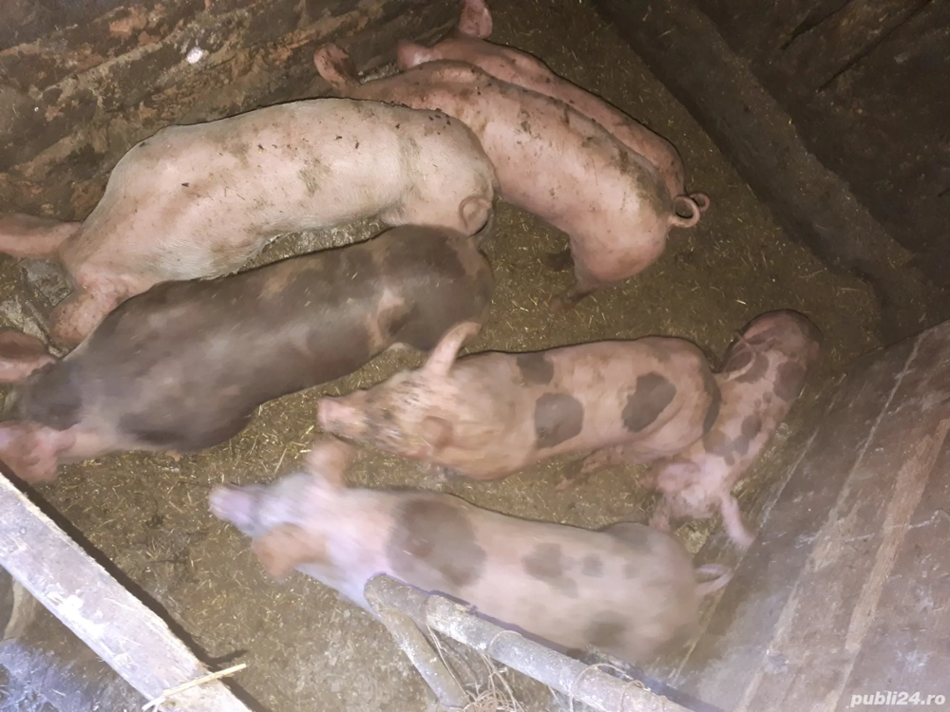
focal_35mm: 27
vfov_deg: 51.4
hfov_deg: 65.3
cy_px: 356
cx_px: 475
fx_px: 741
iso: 250
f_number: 1.9
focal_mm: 3.6
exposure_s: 1/17
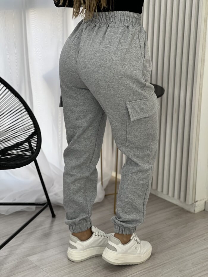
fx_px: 617
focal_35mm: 77
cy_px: 138
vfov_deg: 25.3
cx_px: 104
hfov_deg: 19.1
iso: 64
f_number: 2.8
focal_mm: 9
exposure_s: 1/120
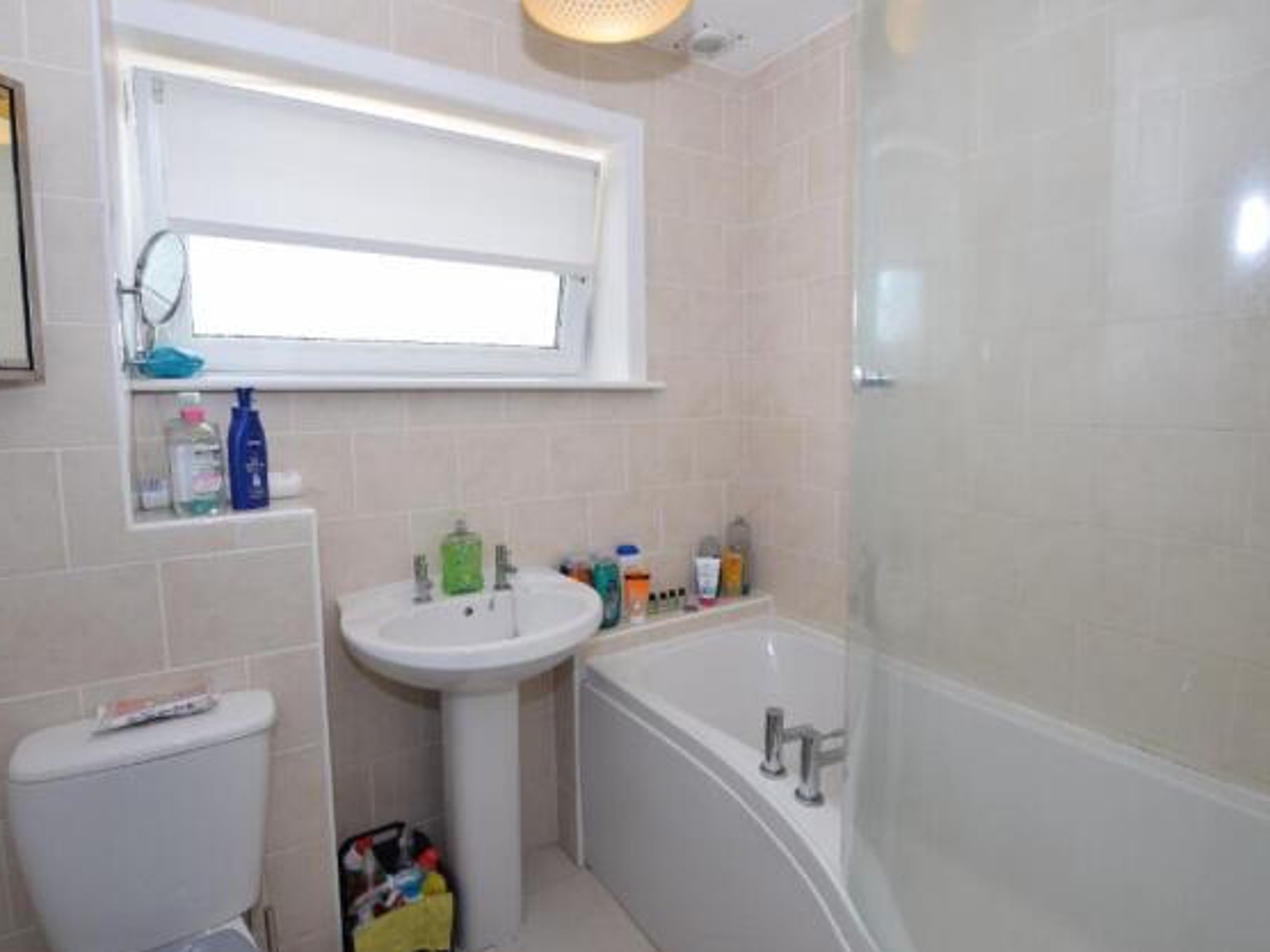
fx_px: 624
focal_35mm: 17
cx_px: 611
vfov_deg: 74.7
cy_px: 460
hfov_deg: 91.0
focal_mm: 10
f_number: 6.3
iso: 400
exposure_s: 1/160
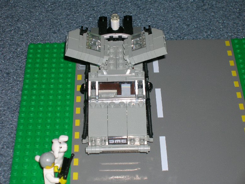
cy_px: 92
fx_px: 722
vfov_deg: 14.5
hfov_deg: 19.3
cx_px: 122
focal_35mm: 102
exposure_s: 1/60.1
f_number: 4.9
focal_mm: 17.1
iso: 50
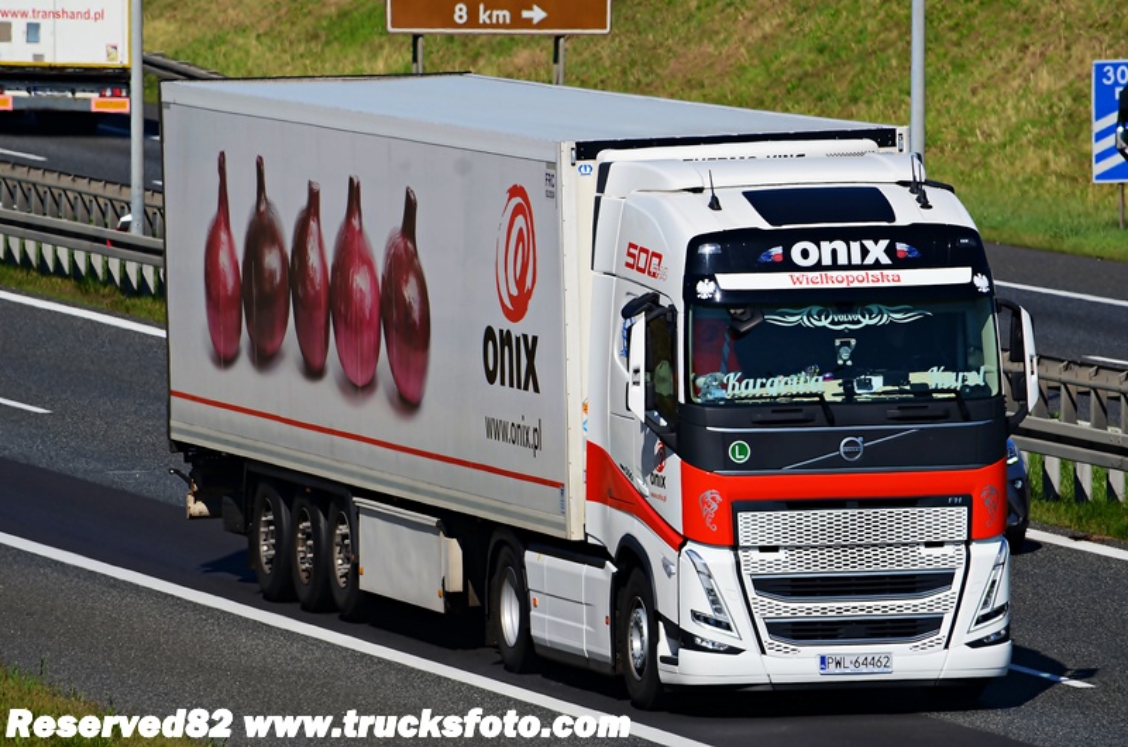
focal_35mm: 450
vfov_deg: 3.0
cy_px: 374
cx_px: 564
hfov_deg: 4.6
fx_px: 14072
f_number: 8
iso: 160
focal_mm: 300
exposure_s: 1/1000
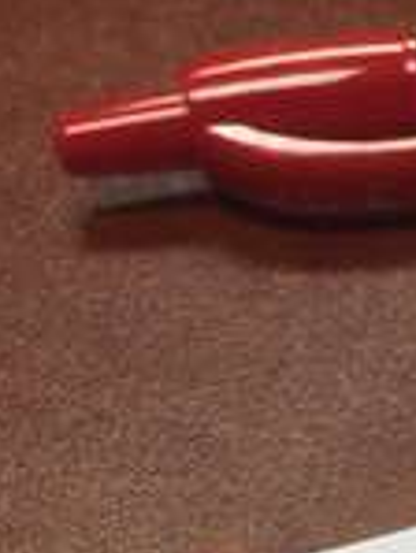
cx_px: 1036
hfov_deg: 8.6
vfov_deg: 12.2
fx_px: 2496
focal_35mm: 156
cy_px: 765
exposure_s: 1/40
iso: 32
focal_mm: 4.15
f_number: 2.2
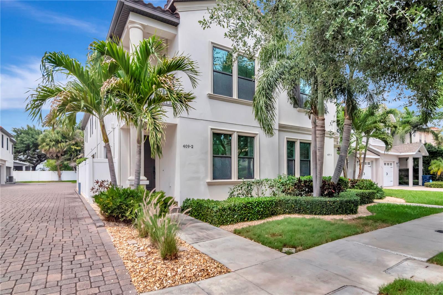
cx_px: 222
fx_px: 240
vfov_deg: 63.2
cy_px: 148
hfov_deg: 85.4
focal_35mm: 20
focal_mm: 13
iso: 1250
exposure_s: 1/3200
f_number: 8
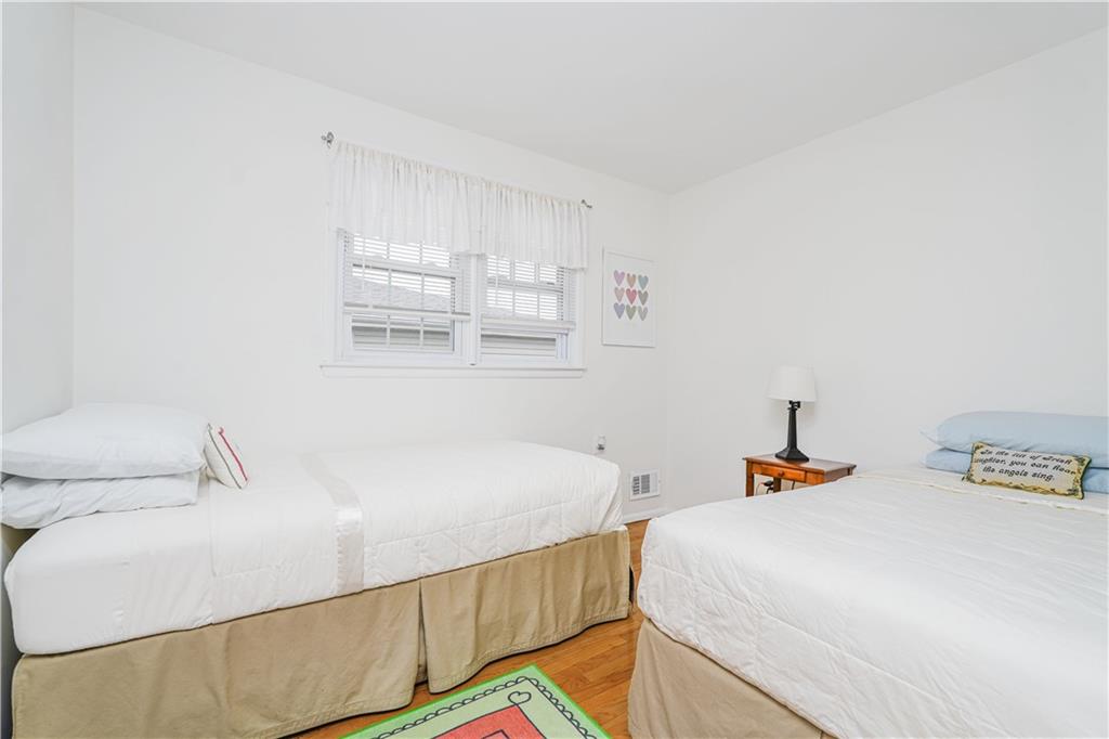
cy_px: 370
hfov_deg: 96.8
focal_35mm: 16
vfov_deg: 73.7
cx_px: 554
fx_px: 493
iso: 50
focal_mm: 16
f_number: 5.6
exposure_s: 1/60
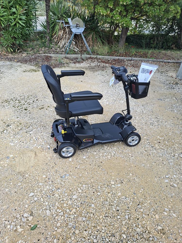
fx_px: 161
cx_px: 91
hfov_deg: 58.9
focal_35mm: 23
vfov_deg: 73.9
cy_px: 122
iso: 50
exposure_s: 1/452
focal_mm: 5.54
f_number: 1.8
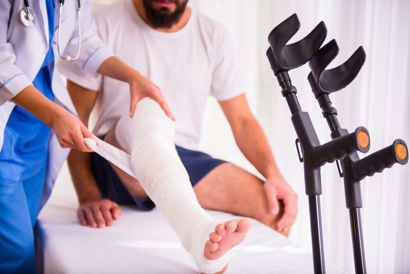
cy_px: 137
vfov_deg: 23.4
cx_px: 205
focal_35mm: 58
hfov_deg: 34.5
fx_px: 661
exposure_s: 1/640
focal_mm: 58
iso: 320
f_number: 2.8
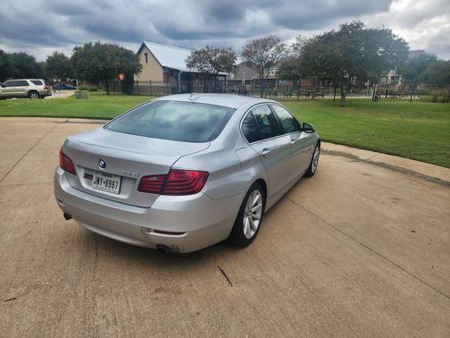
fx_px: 299
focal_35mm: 23
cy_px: 169
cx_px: 225
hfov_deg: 73.9
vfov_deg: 58.9
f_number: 1.8
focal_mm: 5.4
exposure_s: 1/507
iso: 20
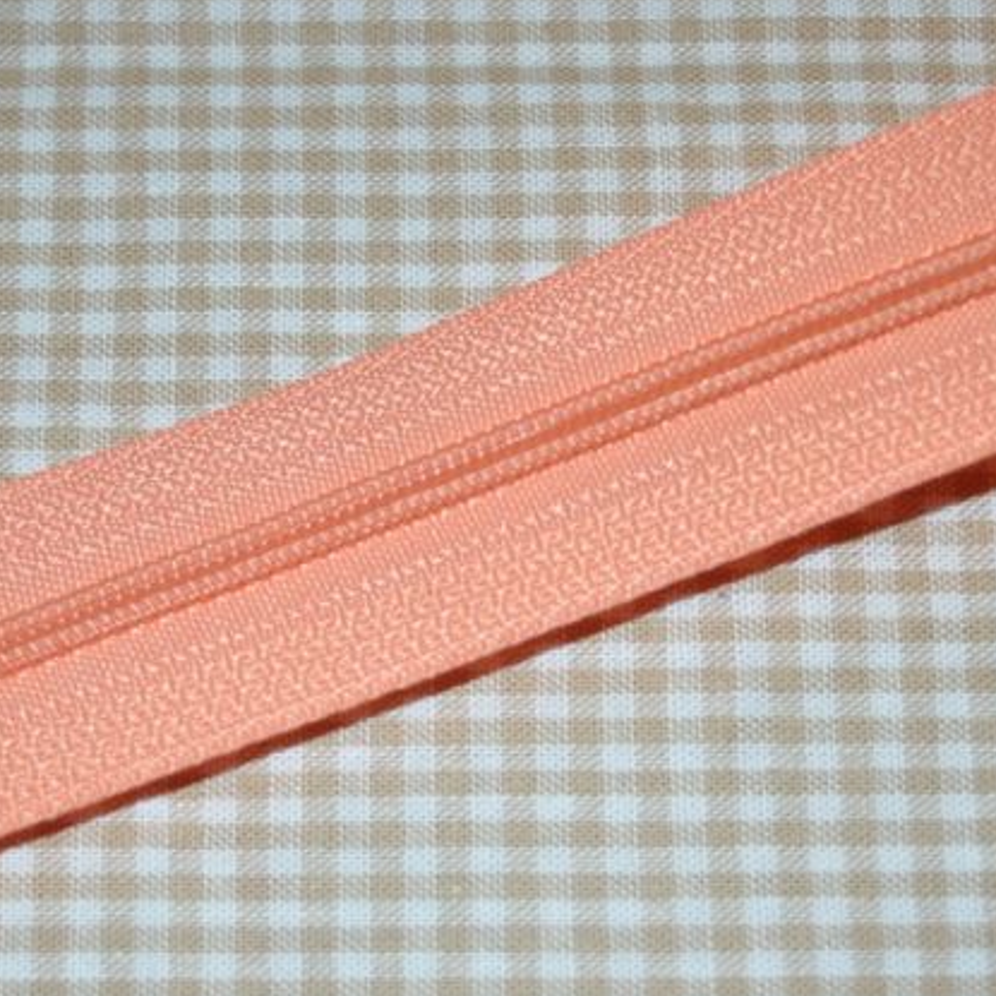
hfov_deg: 20.2
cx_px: 403
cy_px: 510
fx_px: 2794
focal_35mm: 86
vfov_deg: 20.2
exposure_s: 1/60
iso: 200
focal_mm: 35
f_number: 4.5
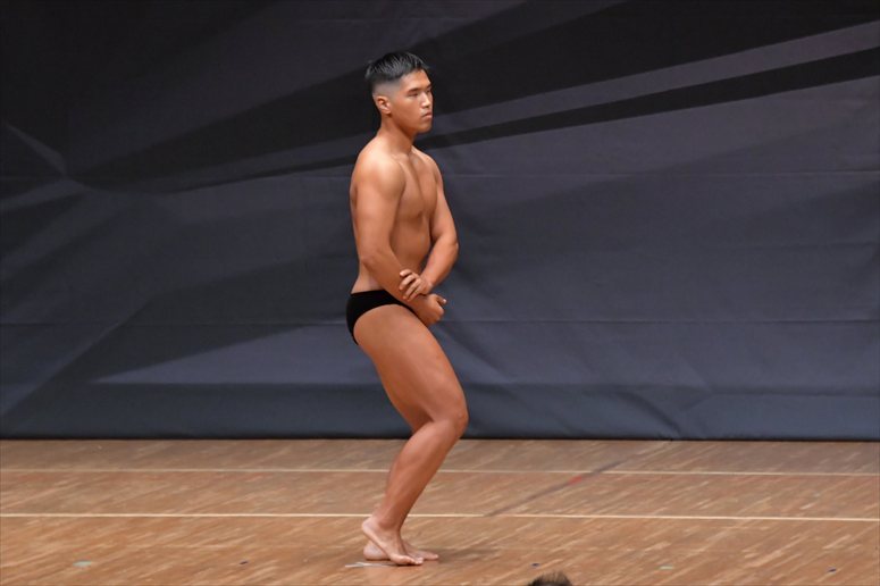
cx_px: 440
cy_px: 293
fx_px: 6963
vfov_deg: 4.8
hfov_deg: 7.2
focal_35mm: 285
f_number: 5.6
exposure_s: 1/400
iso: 6400
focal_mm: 190
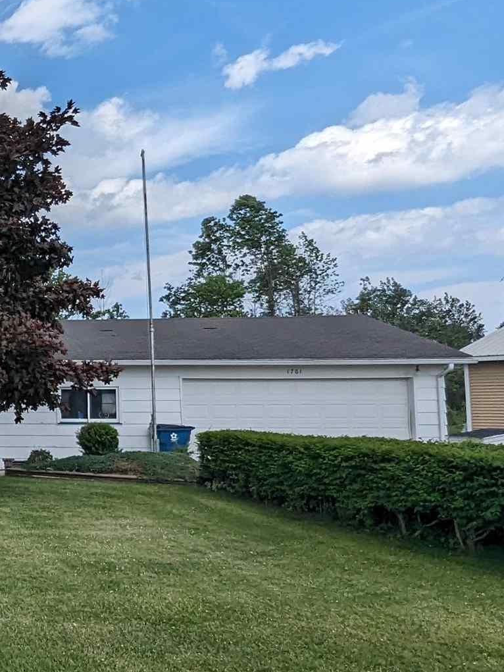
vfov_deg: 47.8
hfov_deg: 26.7
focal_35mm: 39
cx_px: -247
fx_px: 757
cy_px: 349
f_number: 2.2
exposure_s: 1/1842
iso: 47
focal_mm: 1.95
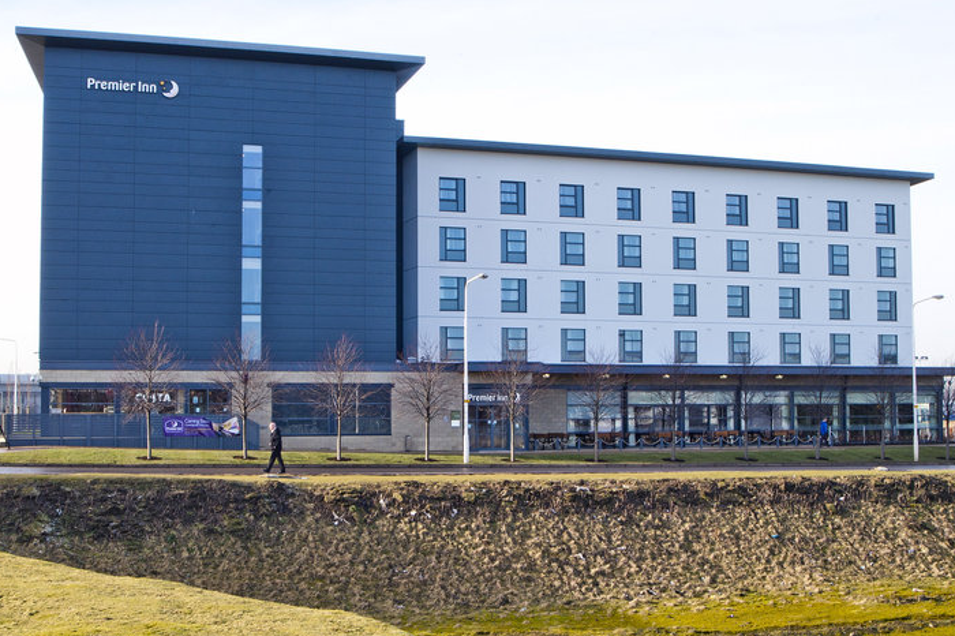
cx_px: 462
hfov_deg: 41.1
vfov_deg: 28.0
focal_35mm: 48
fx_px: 1273
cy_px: 340
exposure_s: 1/60
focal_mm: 28
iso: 200
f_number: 11
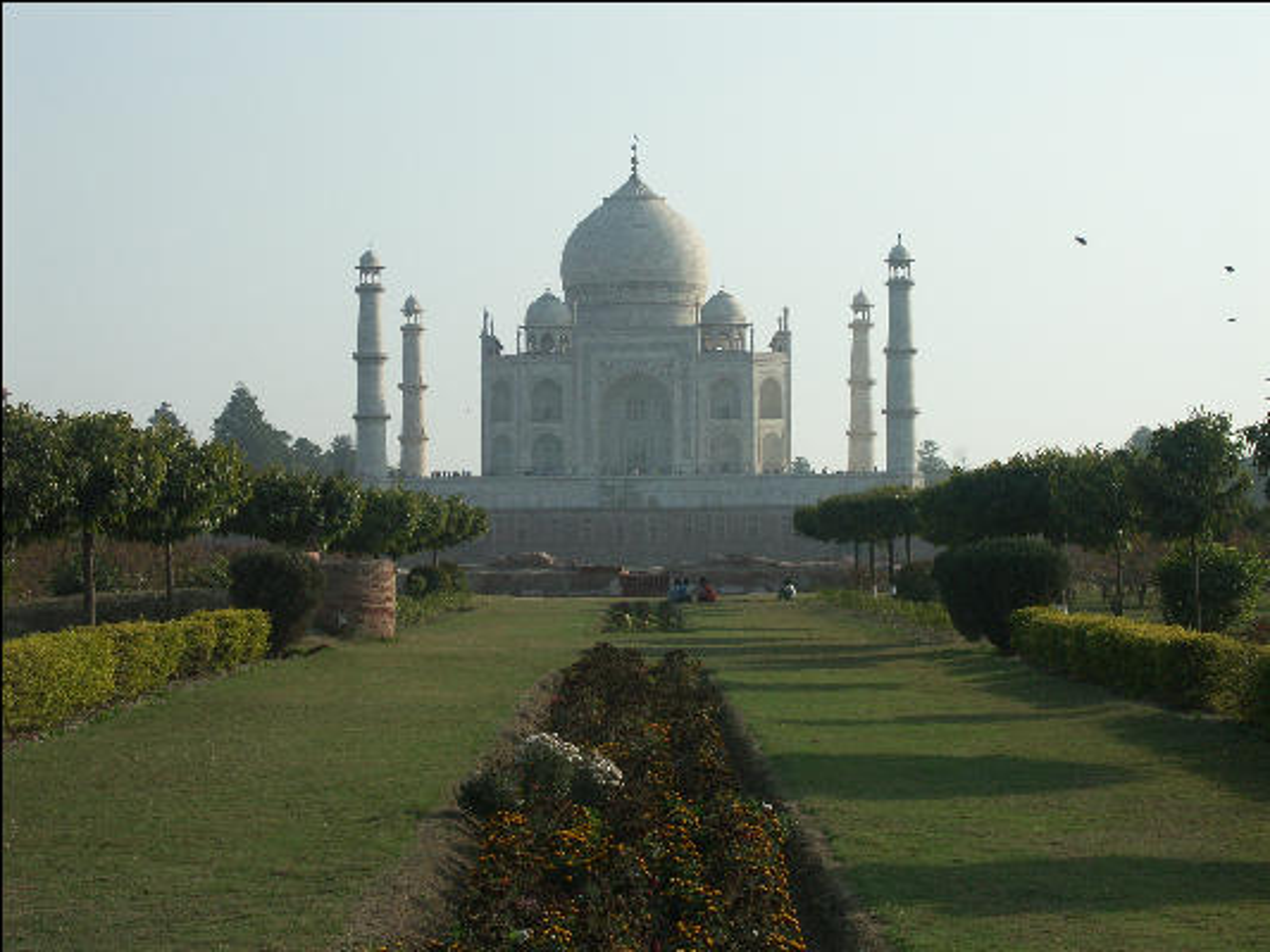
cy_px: 476
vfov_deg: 18.7
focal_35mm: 79
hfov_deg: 24.7
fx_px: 2899
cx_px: 635
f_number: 7.1
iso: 100
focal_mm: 19.55
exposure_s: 1/500
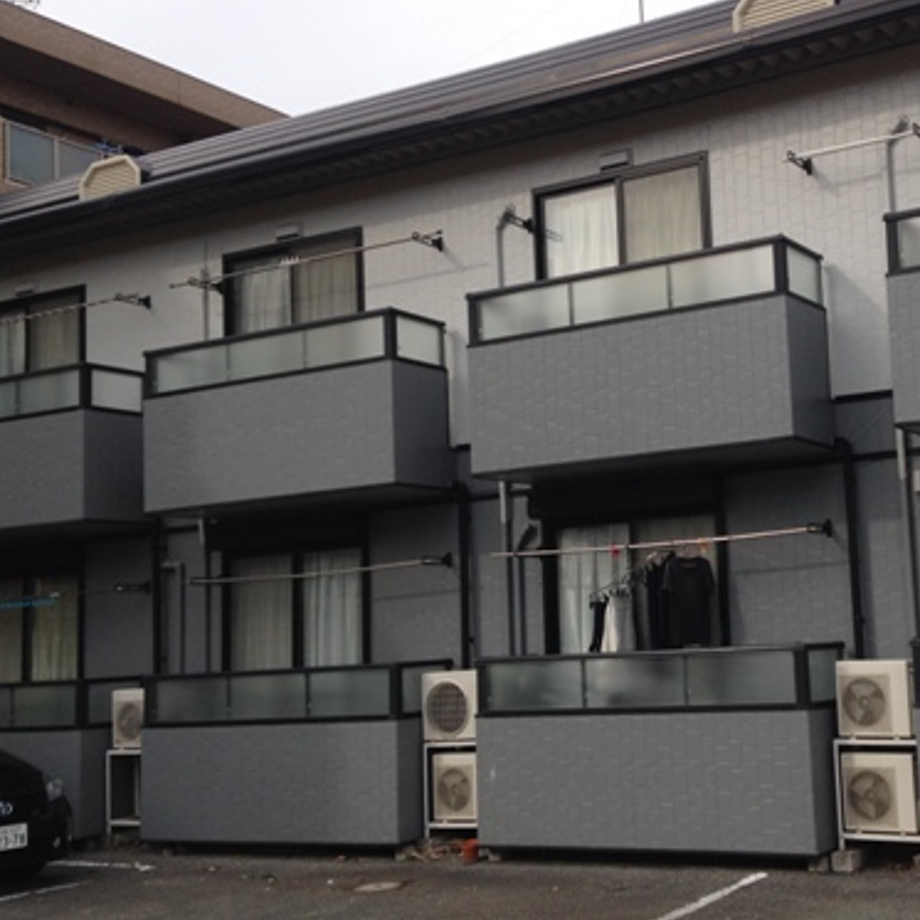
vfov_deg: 34.0
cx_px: 700
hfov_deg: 33.3
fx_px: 1503
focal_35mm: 50
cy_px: 454
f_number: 2.4
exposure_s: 1/919
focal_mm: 4.12
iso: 50
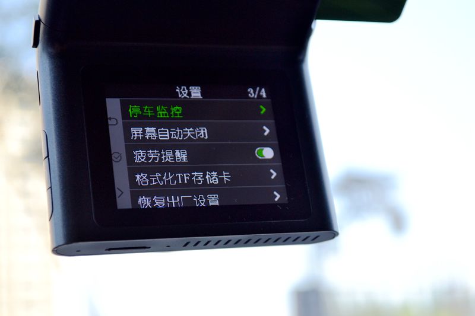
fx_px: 989
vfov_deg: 18.2
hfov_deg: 27.0
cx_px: 238
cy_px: 158
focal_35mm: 75
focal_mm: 50
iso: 250
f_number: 5.6
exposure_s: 1/125
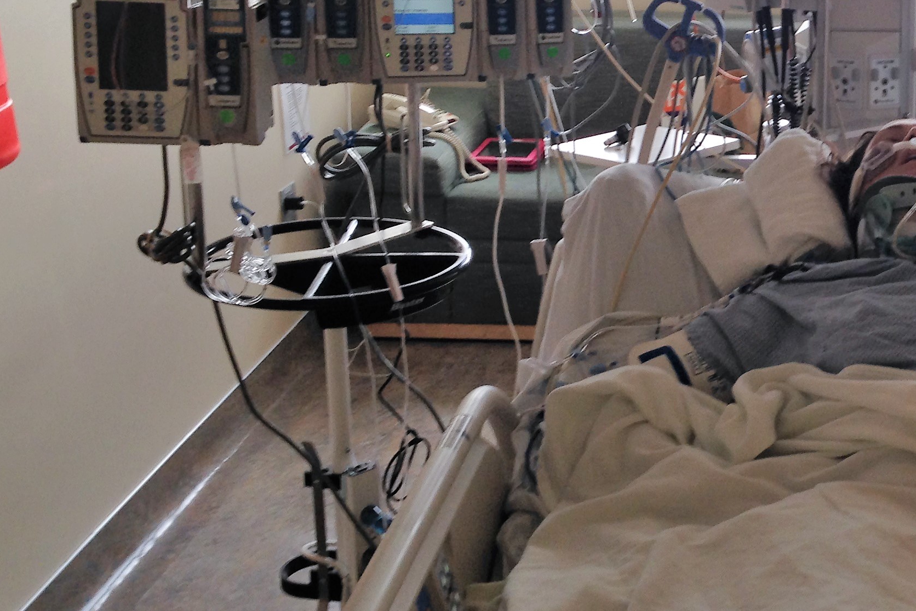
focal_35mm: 67
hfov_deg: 28.8
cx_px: 840
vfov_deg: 20.2
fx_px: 1705
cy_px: 203
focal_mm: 4.12
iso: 50
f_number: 2.4
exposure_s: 1/30
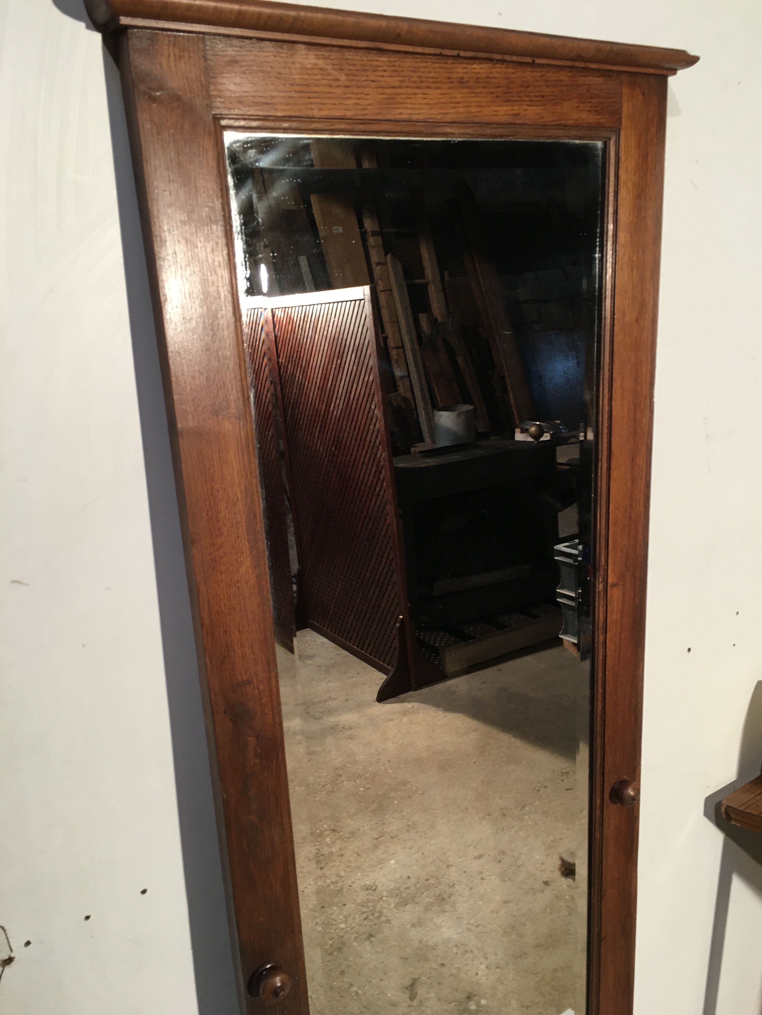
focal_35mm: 29
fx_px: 851
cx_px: 381
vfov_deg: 61.7
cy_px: 508
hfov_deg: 48.2
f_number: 2.2
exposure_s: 1/33
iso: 125
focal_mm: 4.15
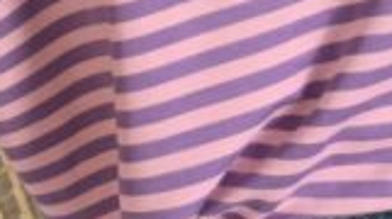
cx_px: 248
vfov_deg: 8.5
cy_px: 0
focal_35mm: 141
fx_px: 1463
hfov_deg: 15.2
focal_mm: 4.25
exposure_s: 1/60
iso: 320
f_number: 1.8
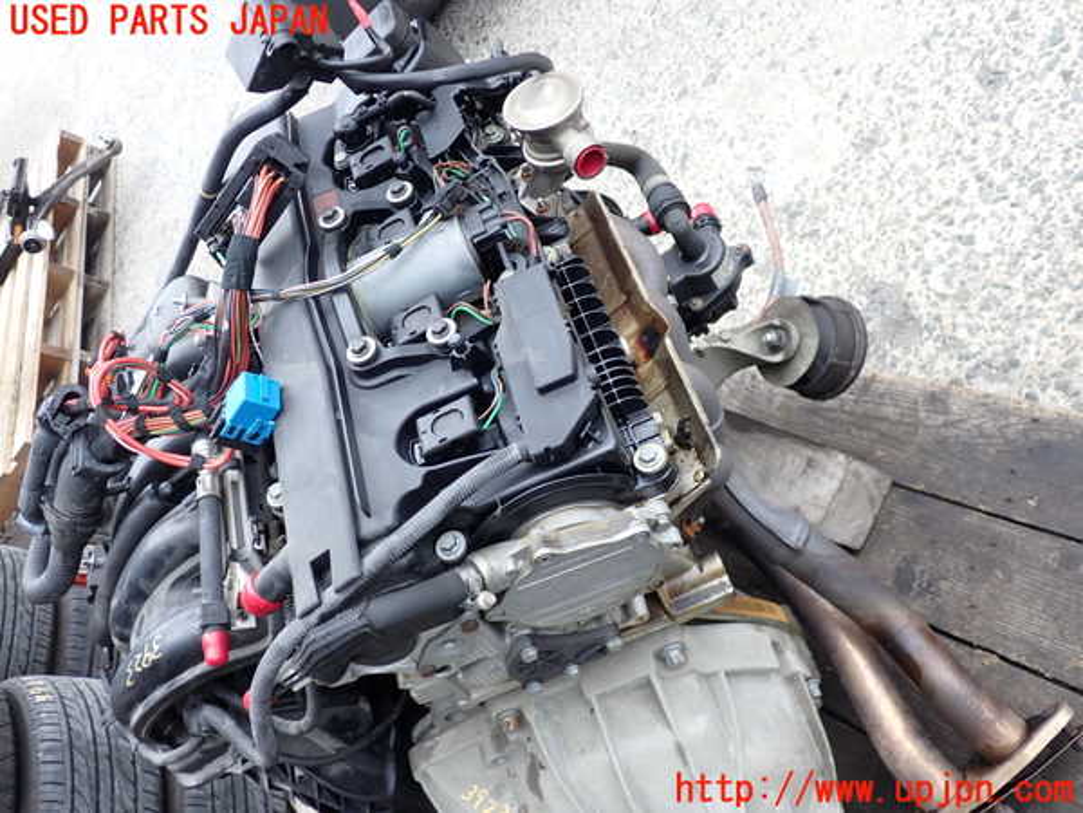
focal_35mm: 30
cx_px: 542
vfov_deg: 46.8
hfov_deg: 60.0
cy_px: 406
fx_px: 939
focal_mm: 5.4
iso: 100
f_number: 2.3
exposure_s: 1/80
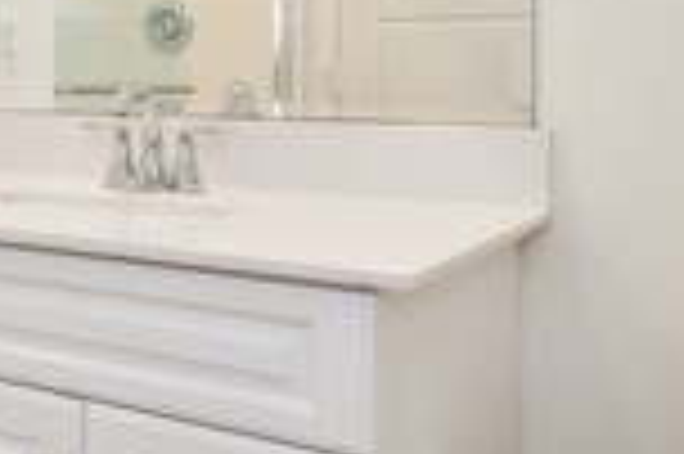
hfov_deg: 30.6
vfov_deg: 22.5
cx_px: -54
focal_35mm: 59
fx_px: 1120
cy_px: 63
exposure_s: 1/60
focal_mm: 14
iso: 360
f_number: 4
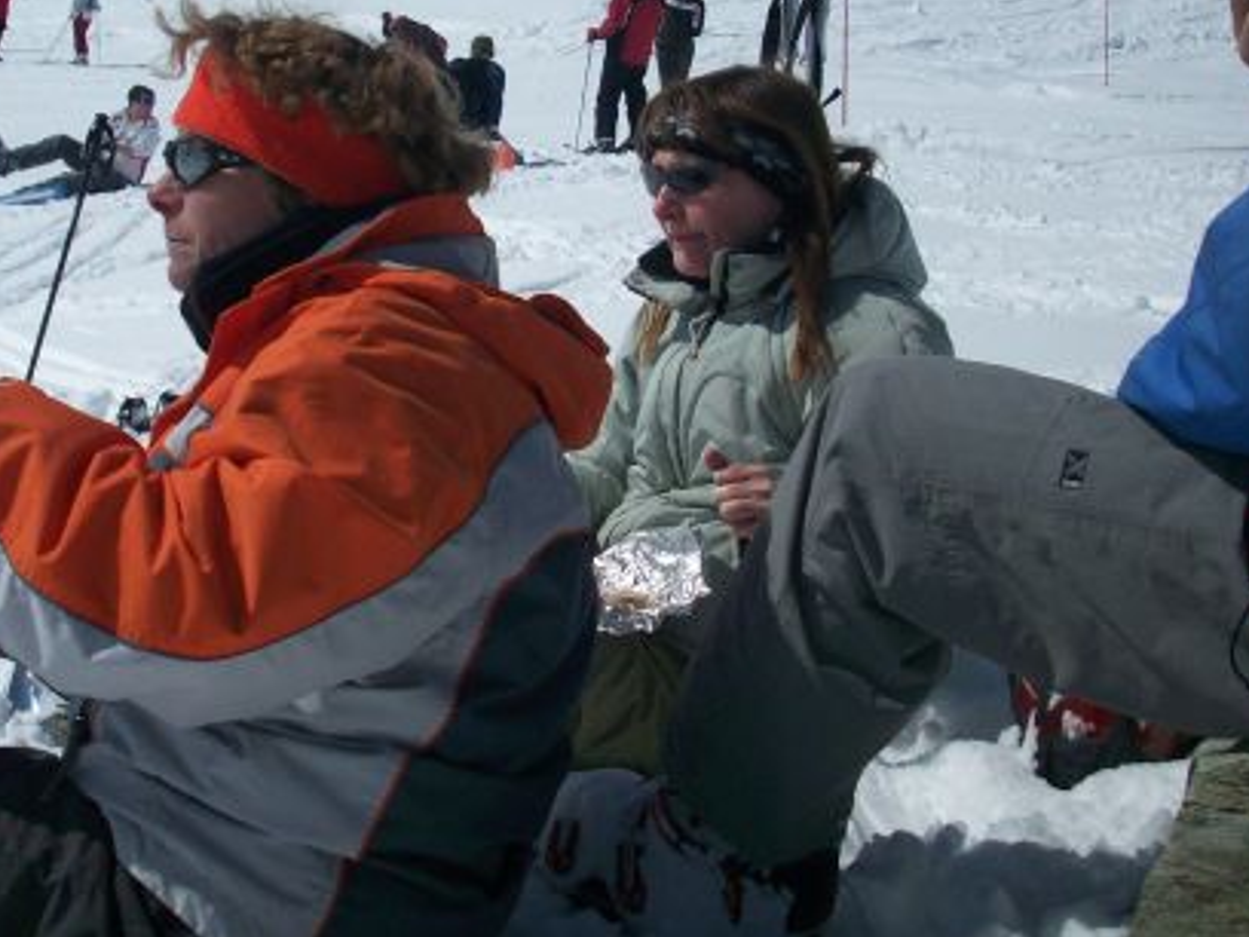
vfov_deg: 25.0
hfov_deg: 33.1
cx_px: 459
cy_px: 282
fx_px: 2093
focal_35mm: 58
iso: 80
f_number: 5.6
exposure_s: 1/1401
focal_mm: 6.2
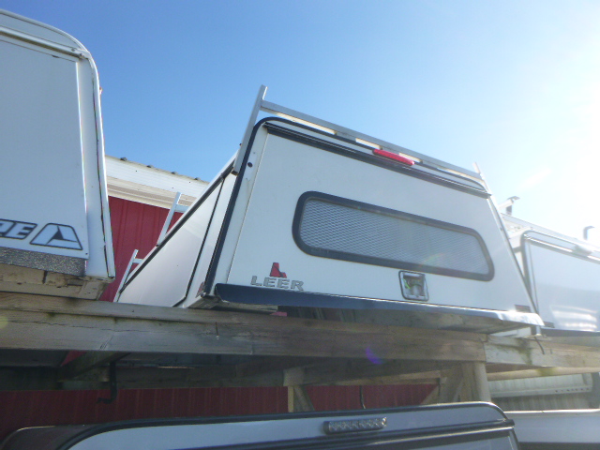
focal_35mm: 25
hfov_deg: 69.4
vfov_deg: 54.9
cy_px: 225
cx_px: 300
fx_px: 433
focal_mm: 4.5
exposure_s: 1/250
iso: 160
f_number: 3.9
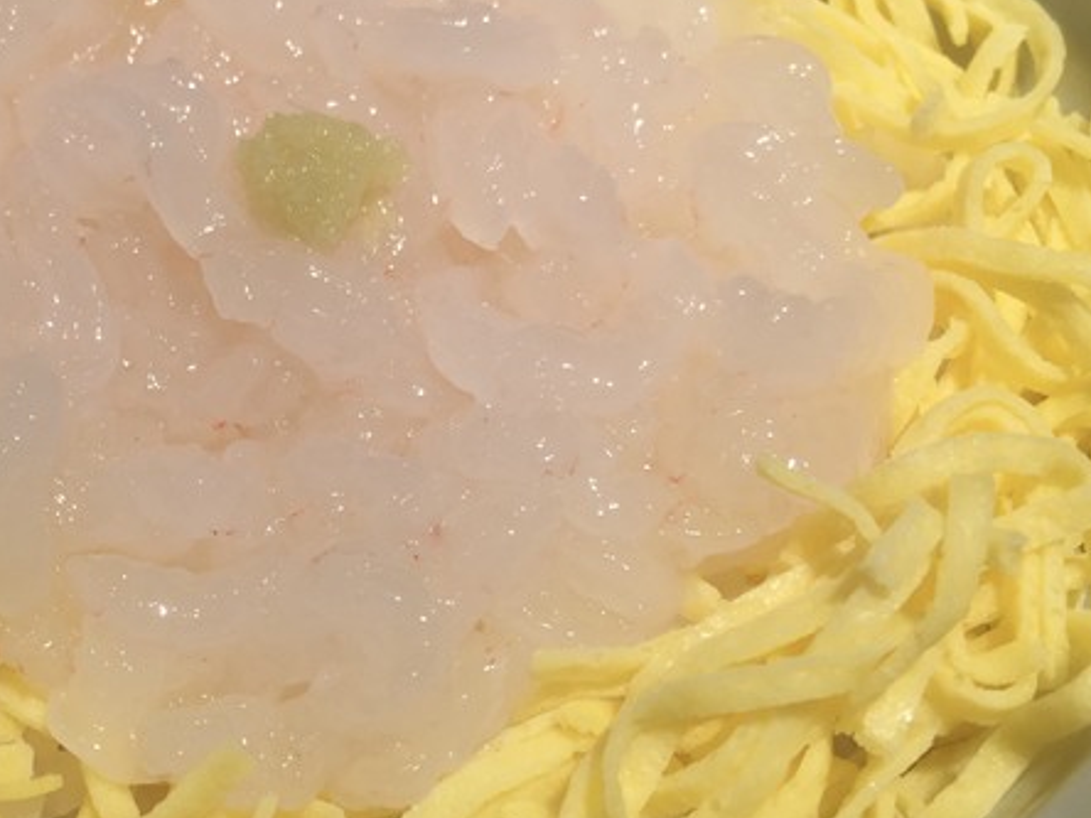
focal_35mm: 47
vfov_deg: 30.9
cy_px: 393
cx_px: 285
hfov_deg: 39.4
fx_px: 1481
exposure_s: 1/100
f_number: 2.2
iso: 25
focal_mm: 4.15
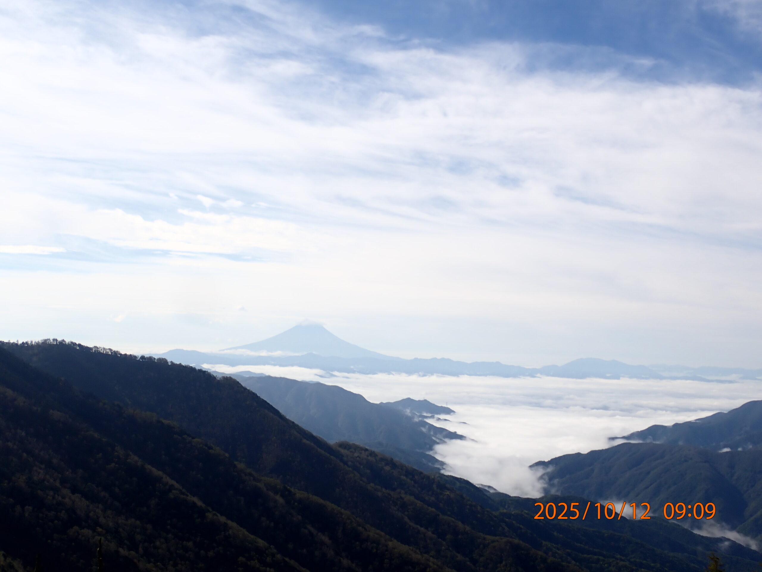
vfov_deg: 35.1
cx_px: 381
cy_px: 286
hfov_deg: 45.8
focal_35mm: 41
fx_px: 903
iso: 100
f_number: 11
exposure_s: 1/160
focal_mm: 7.31
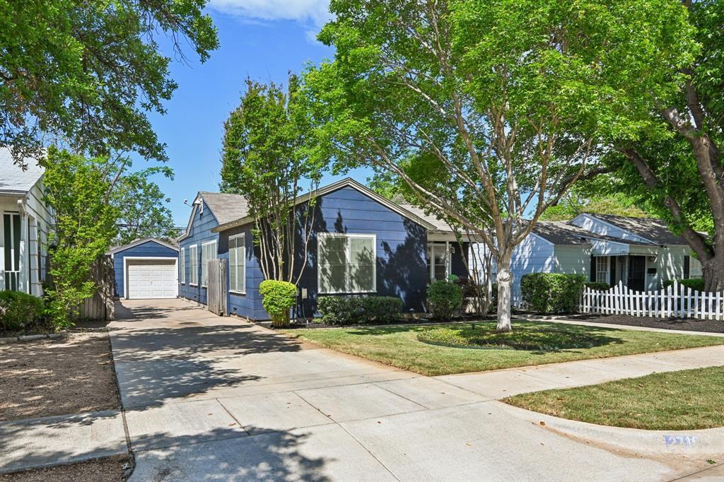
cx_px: 362
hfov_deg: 73.8
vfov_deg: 53.1
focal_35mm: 24
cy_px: 241
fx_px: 482
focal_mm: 24
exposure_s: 1/800
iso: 400
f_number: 8
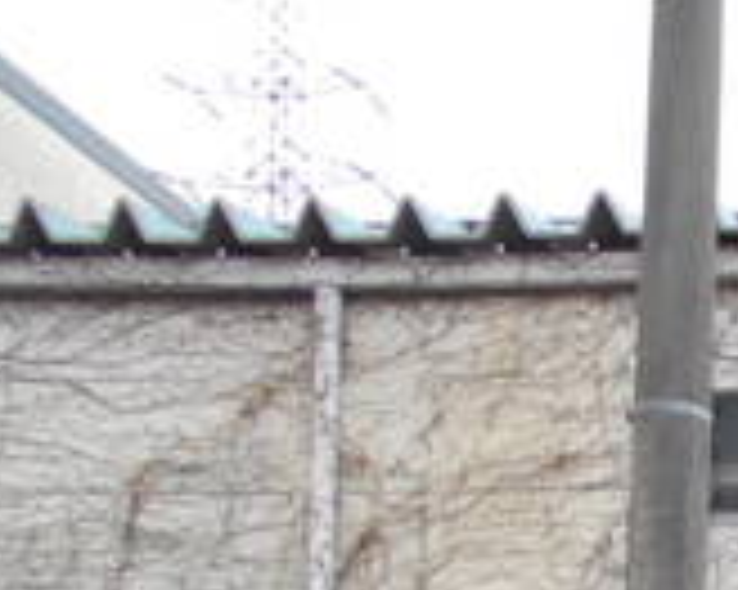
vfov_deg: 13.8
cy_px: 1067
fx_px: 2161
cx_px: 1404
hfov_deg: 15.9
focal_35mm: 99
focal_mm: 4.6
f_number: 3.2
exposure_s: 1/100
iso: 80
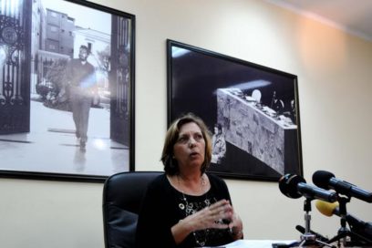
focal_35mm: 36
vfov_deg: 36.9
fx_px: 372
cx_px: 186
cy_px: 124
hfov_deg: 53.1
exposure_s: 1/40
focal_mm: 24
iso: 800
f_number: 4
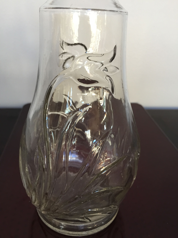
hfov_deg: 48.2
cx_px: 89
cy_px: 119
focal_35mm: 29
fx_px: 199
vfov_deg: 61.7
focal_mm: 4.15
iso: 125
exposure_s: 1/33
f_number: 2.2
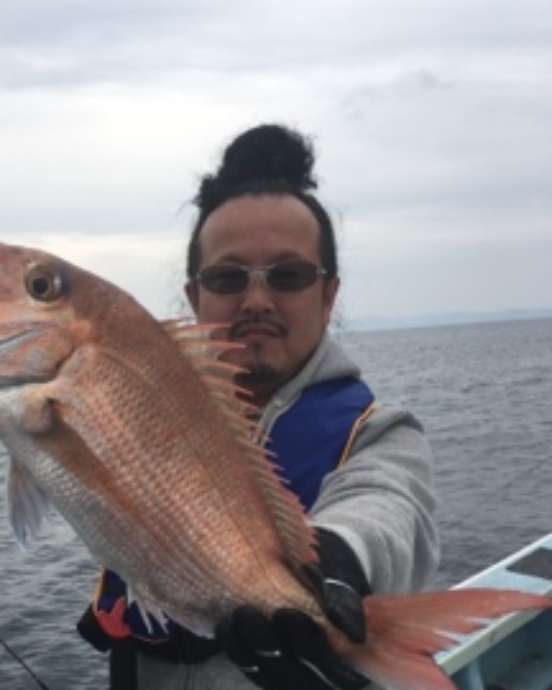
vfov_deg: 43.2
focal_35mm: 42
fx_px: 858
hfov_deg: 35.2
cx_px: 174
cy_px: 463
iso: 25
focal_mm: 4.15
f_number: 2.2
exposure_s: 1/265
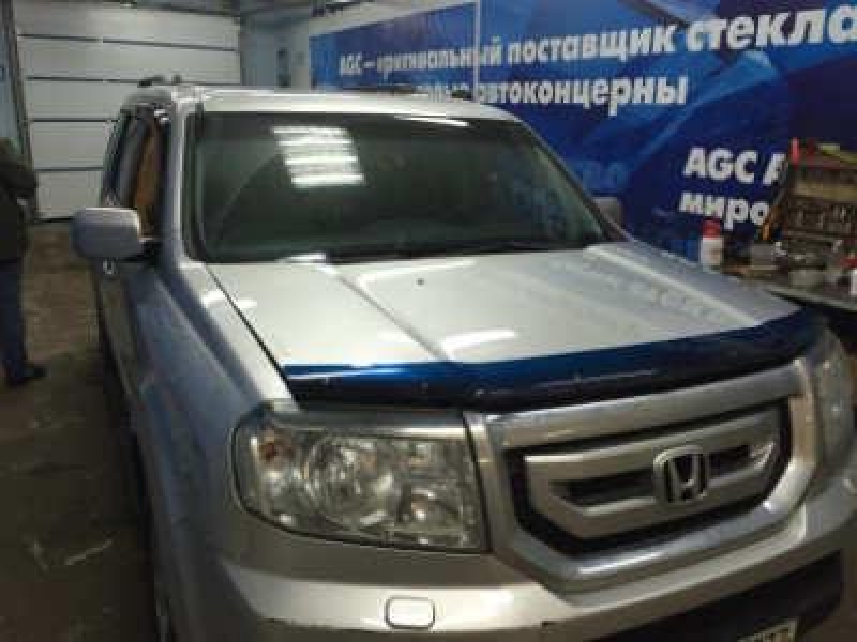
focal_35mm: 29
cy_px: 321
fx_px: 718
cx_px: 428
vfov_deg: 48.2
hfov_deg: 61.7
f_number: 2.2
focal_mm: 4.15
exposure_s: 1/33
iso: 80
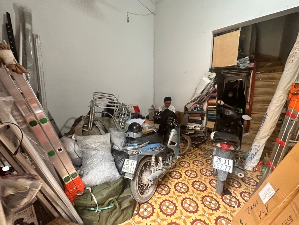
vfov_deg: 85.7
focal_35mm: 14
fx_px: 121
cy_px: 112
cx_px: 150
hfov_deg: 102.1
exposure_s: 1/60
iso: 500
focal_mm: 2.22
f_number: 2.2
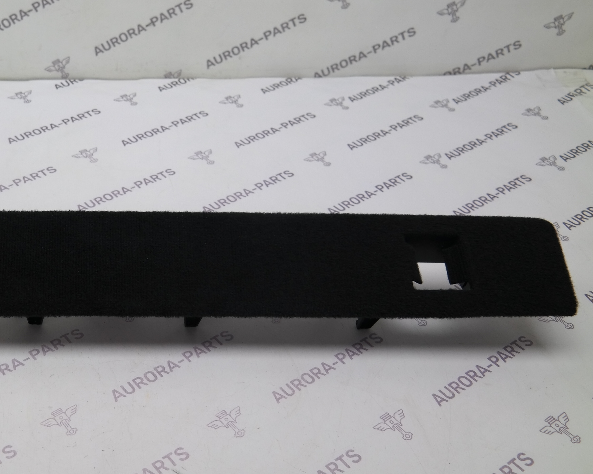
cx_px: 103
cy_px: 219
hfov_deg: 40.8
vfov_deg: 34.9
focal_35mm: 43
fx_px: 755
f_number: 3.5
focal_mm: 18
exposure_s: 1/80
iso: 100
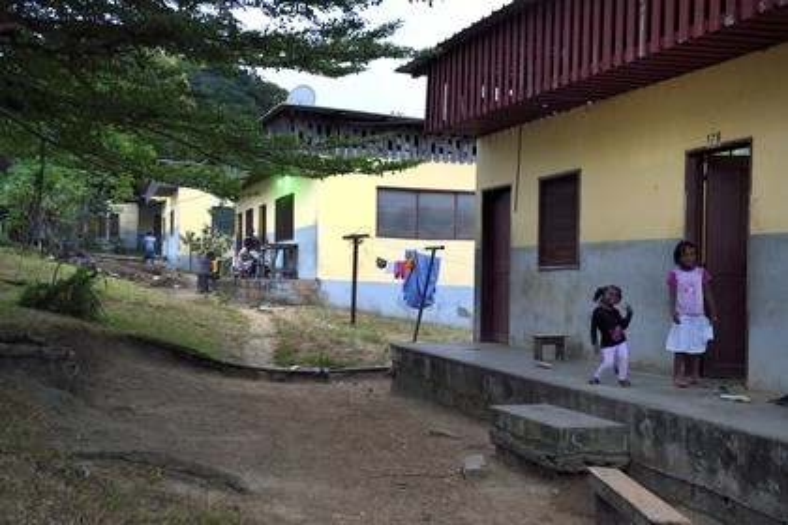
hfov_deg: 48.5
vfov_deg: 33.4
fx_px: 875
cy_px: 262
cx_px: 394
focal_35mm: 40
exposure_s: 1/25
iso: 1250
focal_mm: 40
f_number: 3.5
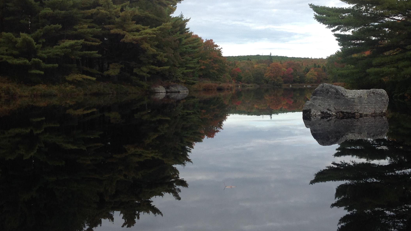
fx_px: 512
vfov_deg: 25.4
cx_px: 253
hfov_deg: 43.4
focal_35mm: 47
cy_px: 102
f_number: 2.4
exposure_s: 1/687
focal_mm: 4.28
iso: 50
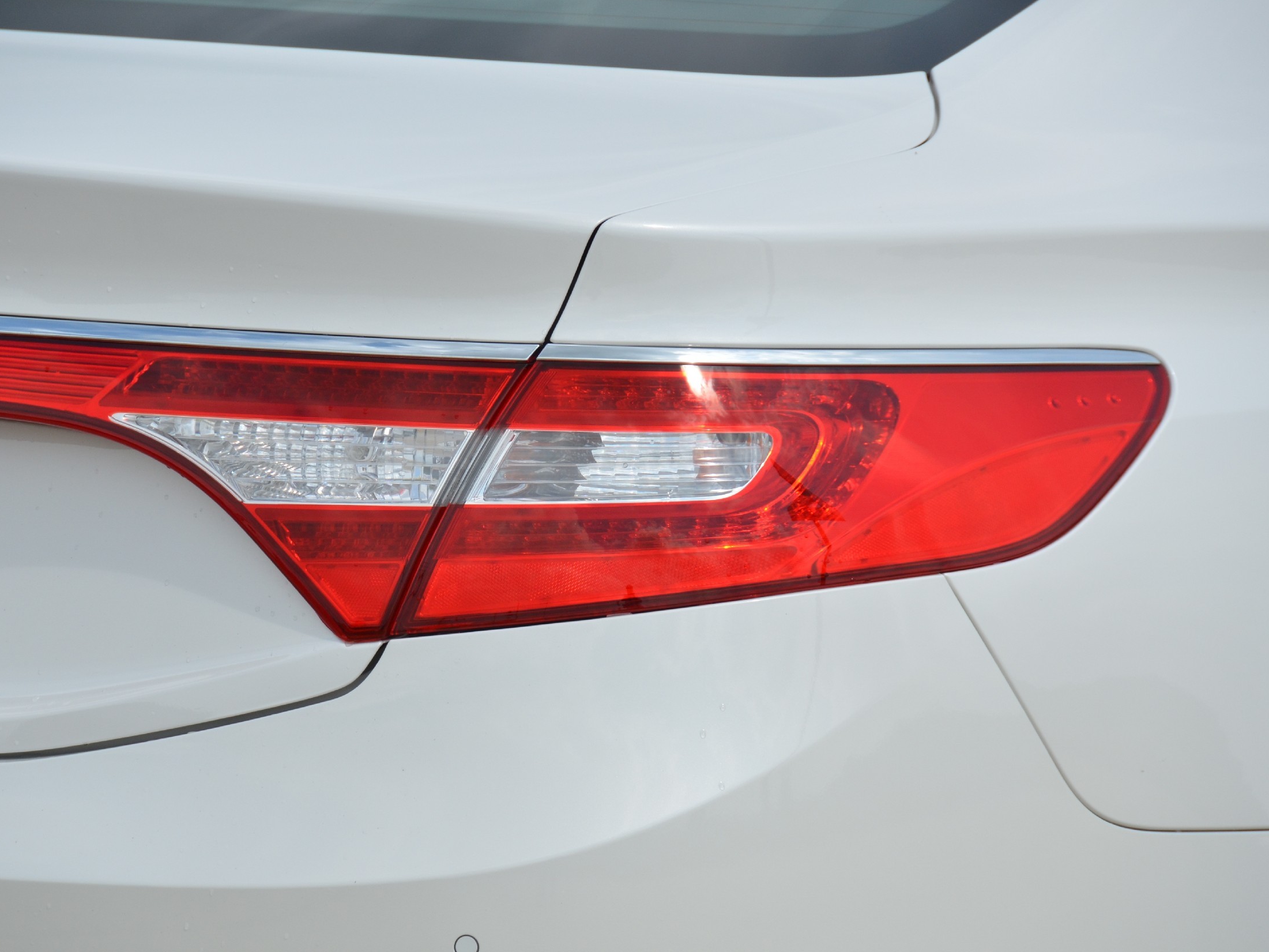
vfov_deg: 4.5
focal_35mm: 327
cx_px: 570
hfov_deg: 6.1
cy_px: 476
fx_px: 11988
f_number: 7.1
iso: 400
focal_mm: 200
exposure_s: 1/2000
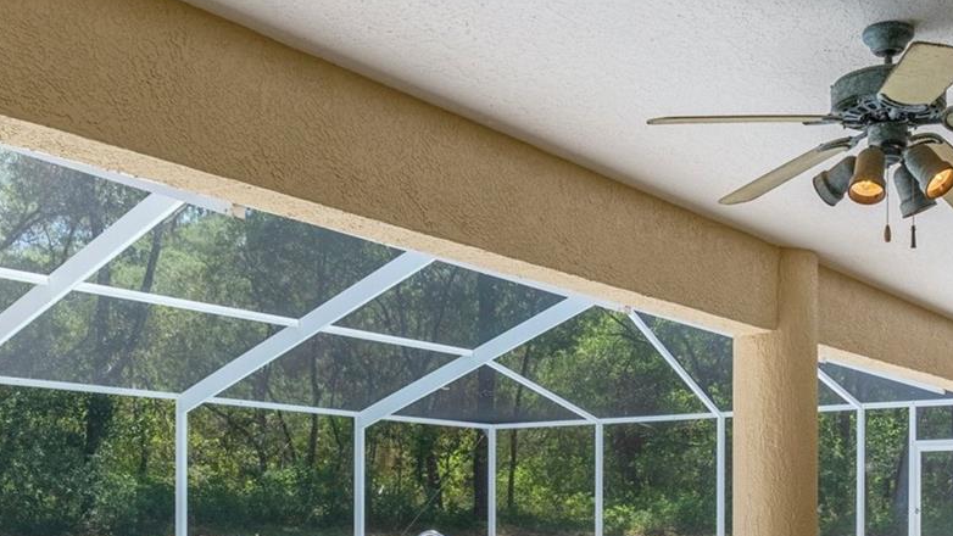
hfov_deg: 44.6
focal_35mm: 45
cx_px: 654
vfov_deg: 25.4
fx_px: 1137
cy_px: 521
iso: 320
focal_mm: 14
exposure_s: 1/350
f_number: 8
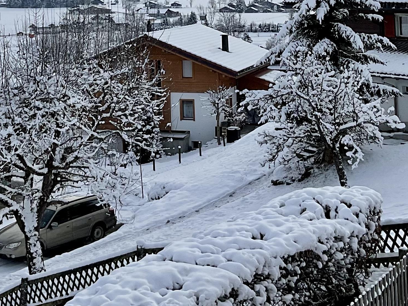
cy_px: -78
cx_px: 144
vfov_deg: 17.6
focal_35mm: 79
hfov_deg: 24.6
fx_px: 931
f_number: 1.8
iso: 16
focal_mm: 3
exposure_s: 1/3788
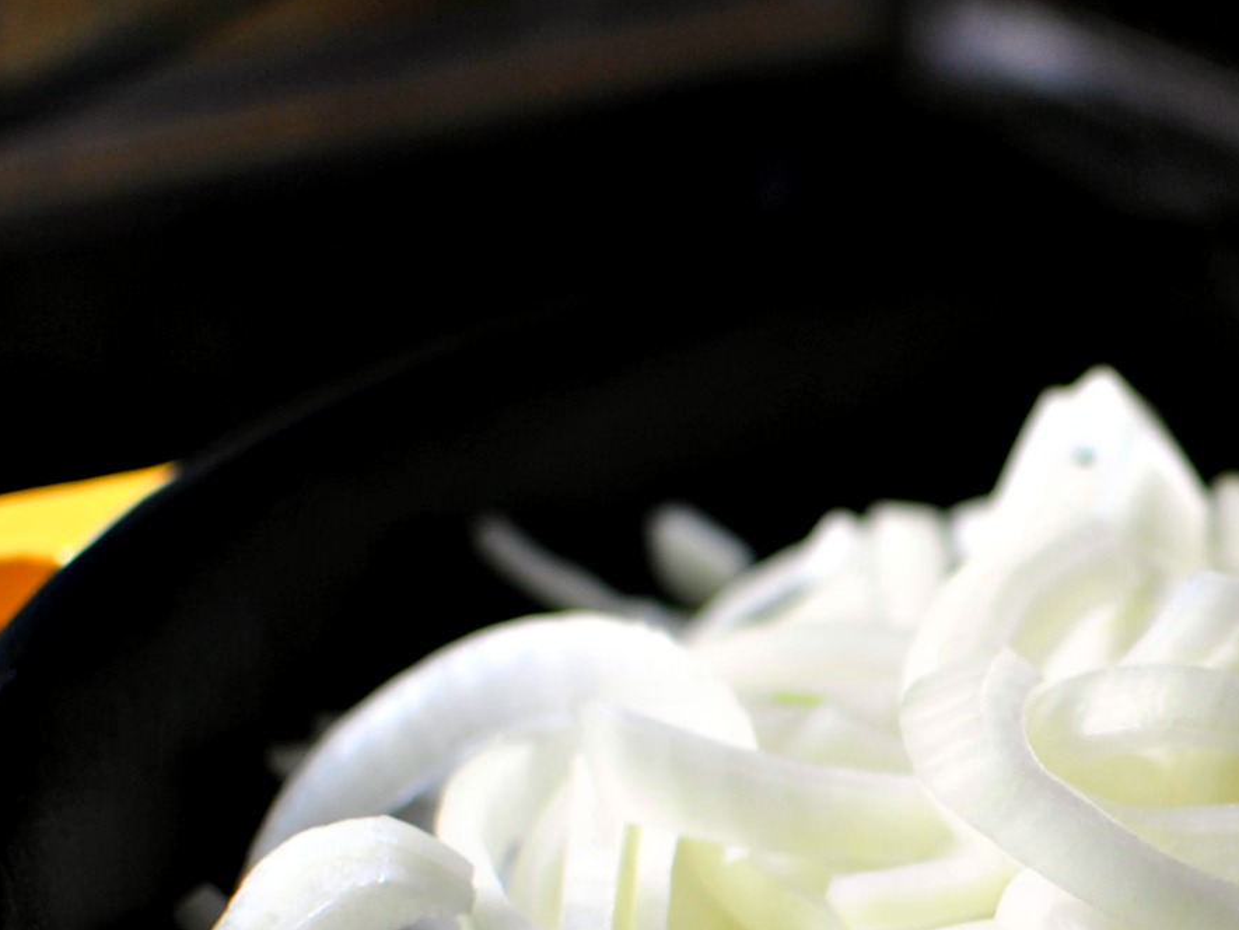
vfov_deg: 12.3
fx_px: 4265
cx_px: 1433
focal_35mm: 119
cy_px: 947
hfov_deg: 16.0
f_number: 2
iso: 100
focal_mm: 35
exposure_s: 1/80
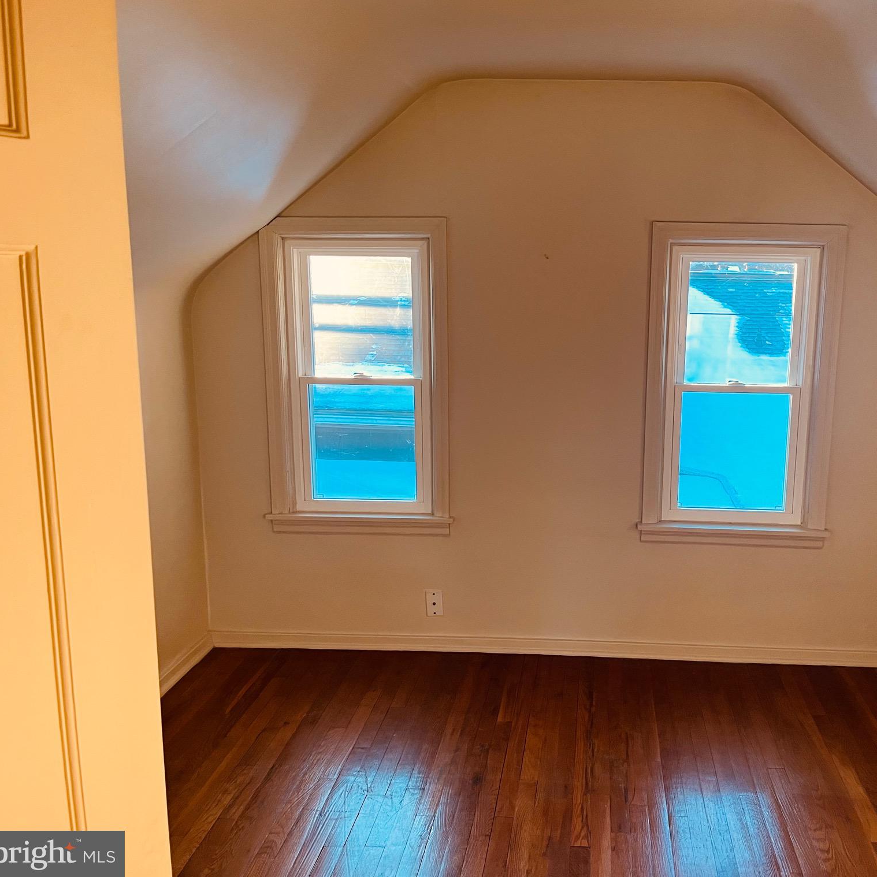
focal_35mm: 31
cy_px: 434
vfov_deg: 52.5
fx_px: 889
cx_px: 572
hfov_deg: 51.7
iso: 125
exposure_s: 1/69
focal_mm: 5.1
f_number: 1.6
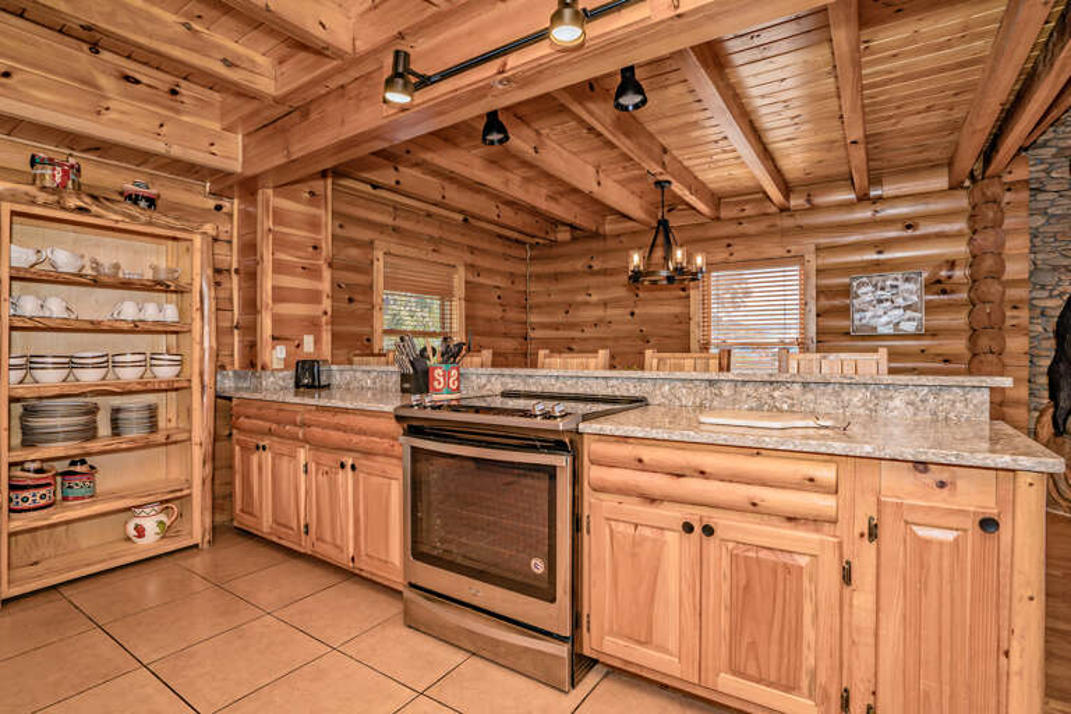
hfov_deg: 96.7
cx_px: 536
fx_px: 476
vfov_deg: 73.7
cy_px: 357
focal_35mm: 16
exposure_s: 1/200
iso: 800
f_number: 7.1
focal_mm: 16
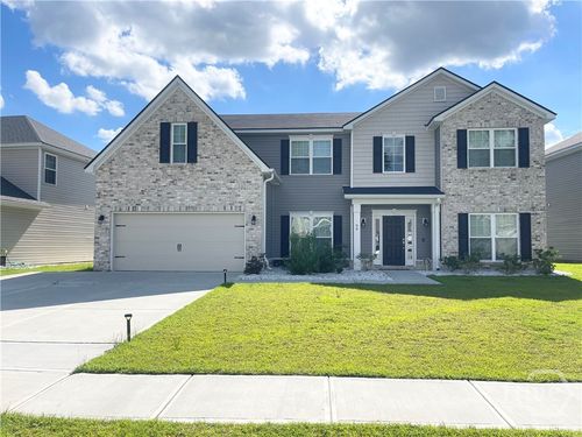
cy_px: 218
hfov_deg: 69.4
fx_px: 420
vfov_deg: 54.9
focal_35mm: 25
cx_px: 291
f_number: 1.6
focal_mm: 5.1
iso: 32
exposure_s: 1/4902
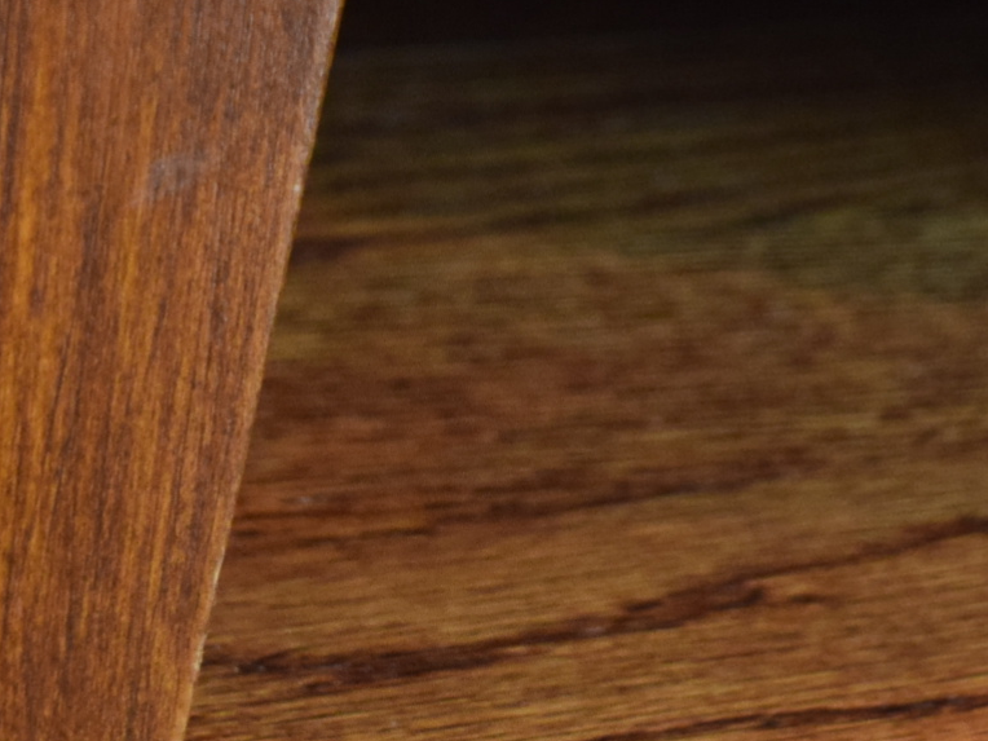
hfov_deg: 12.1
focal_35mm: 164
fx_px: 4678
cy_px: -79
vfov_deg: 9.0
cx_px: 442
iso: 1600
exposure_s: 1/10
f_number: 4.2
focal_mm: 29
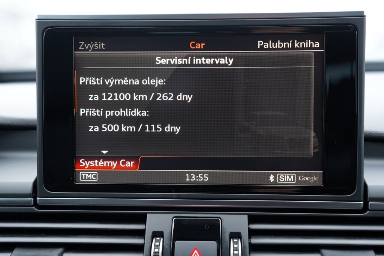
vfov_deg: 29.8
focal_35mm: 45
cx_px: 192
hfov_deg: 43.6
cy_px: 128
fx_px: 480
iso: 1000
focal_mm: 45
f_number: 4
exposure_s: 1/60
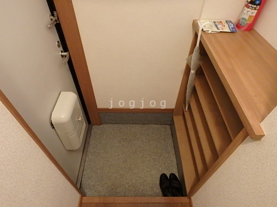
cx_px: 138
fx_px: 168
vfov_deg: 63.4
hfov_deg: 79.0
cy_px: 104
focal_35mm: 21
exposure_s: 1/30
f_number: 3.5
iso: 800
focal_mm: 3.7
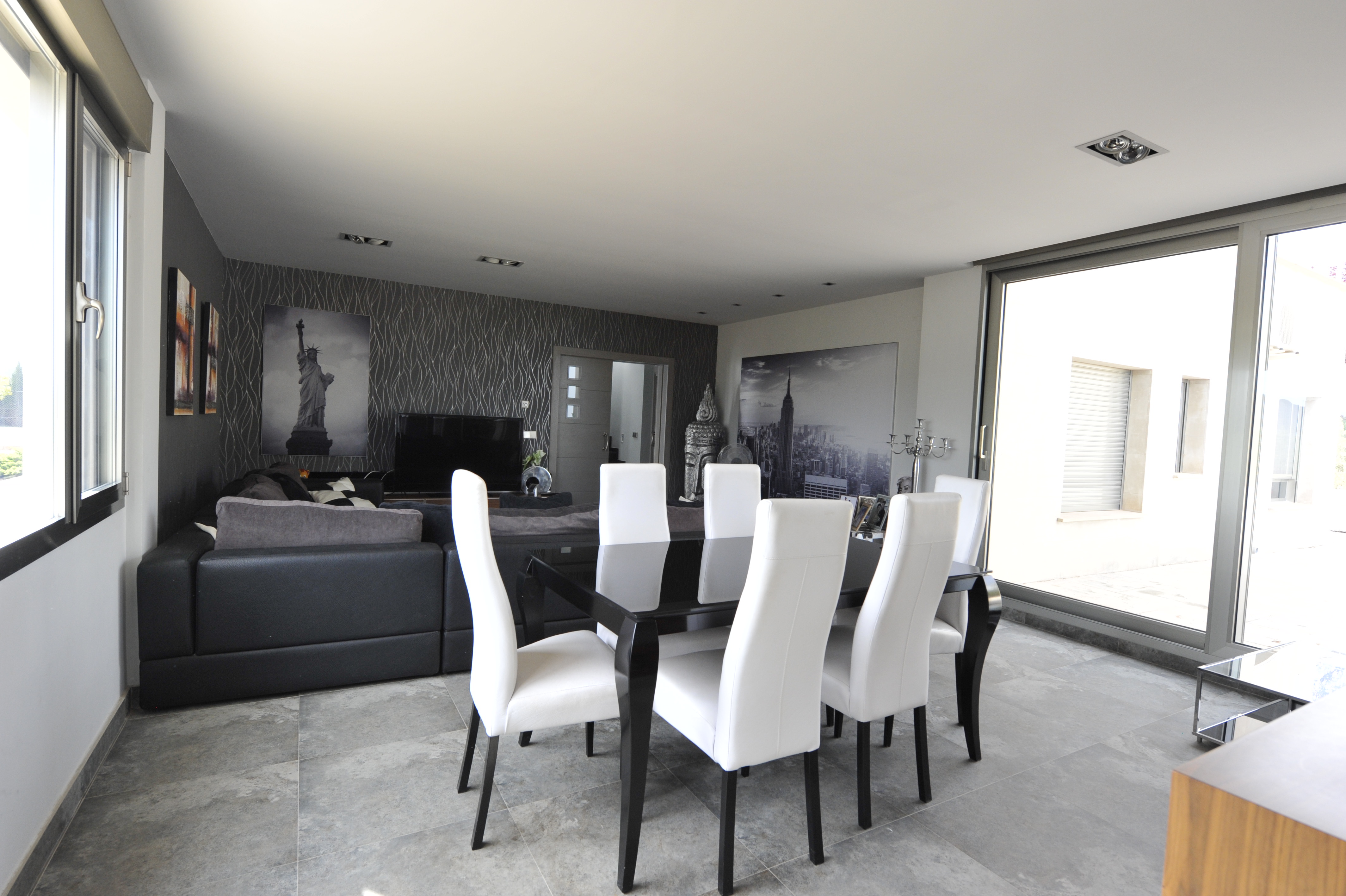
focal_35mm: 18
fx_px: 673
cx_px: 673
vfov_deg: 67.3
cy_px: 448
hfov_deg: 90.0
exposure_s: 1/100
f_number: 7.1
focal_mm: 18
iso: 1250
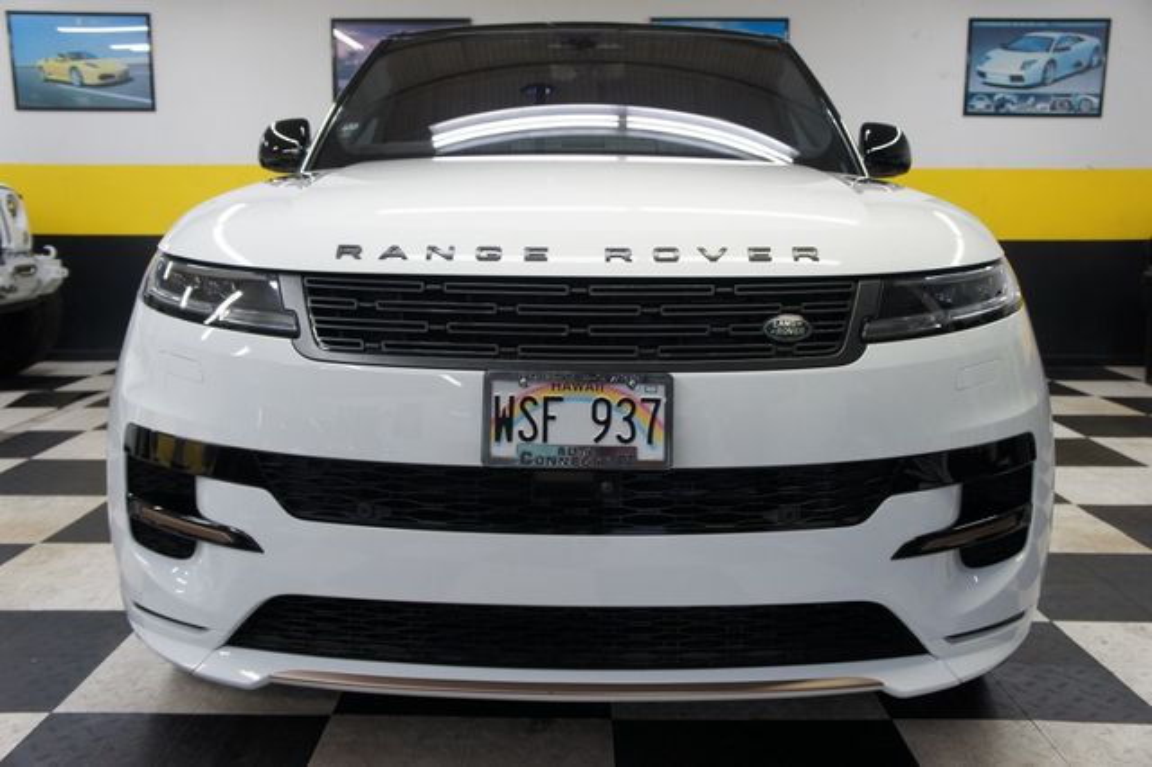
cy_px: 384
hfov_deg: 57.2
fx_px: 1055
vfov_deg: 39.9
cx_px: 576
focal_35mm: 33
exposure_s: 1/40
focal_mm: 22
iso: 320
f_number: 4
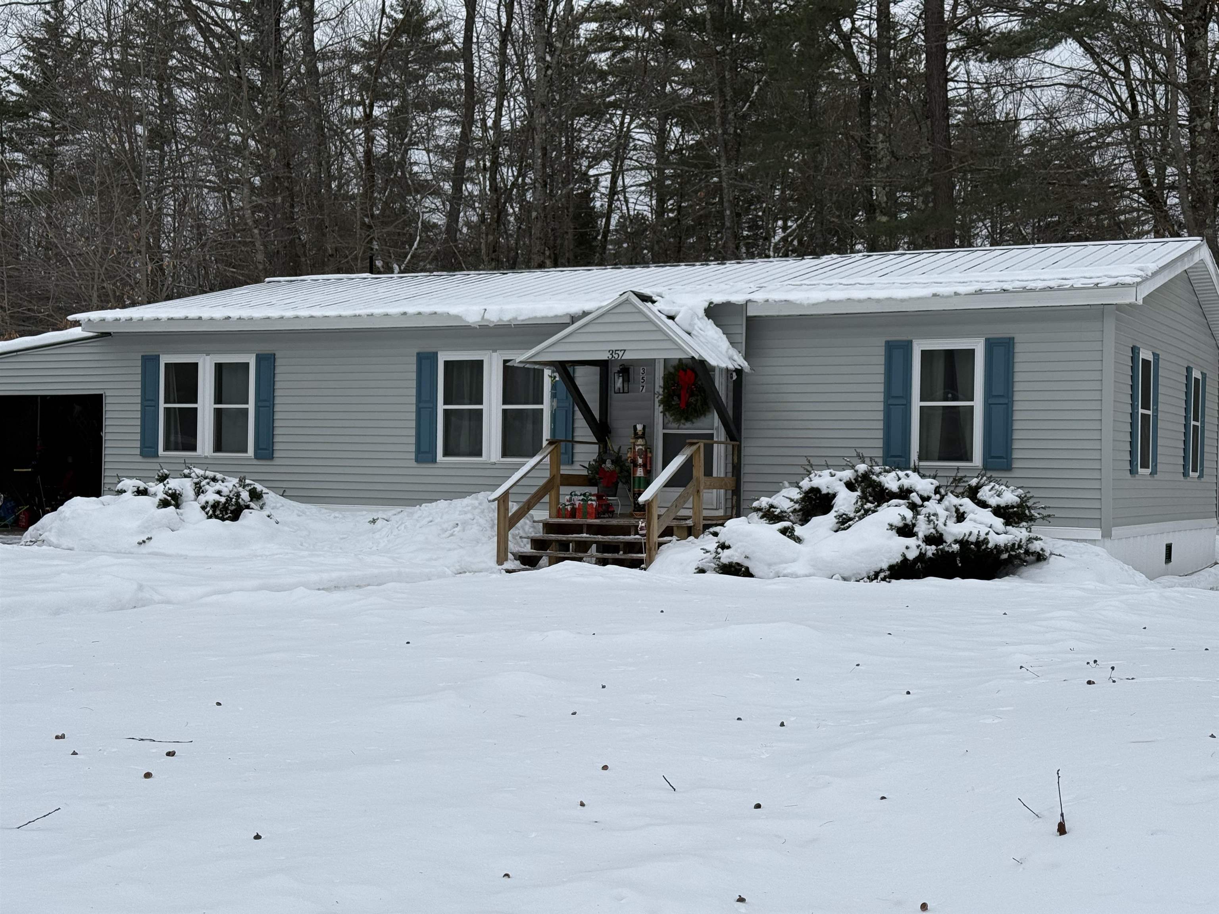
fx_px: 1690
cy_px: 457
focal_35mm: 48
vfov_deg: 30.3
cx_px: 610
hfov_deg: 39.7
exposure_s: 1/2667
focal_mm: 6.76
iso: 64
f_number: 1.78
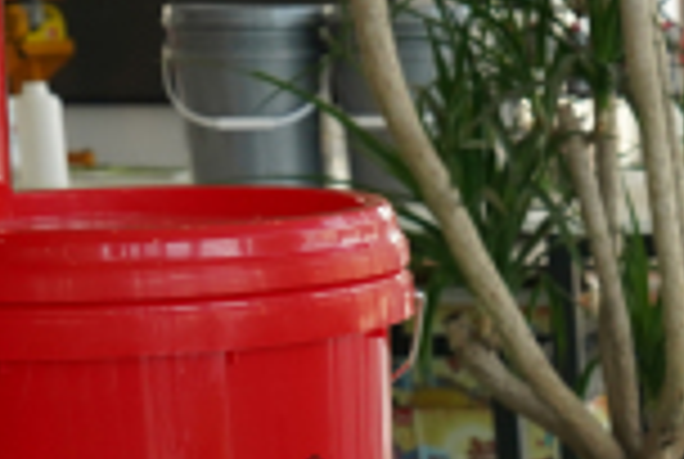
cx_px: 1192
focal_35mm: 130
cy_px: 580
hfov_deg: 14.1
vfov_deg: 10.4
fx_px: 2475
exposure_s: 1/80
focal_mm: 33
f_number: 8
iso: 1000
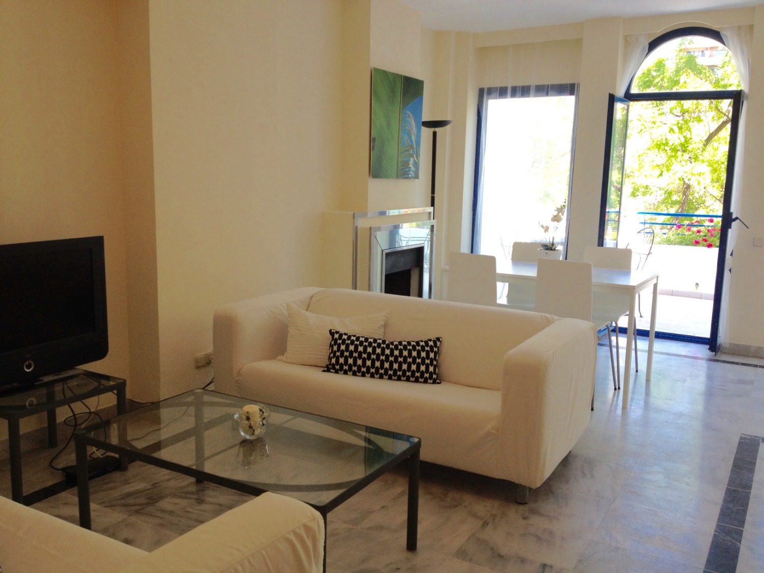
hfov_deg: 52.6
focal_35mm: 35
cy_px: 286
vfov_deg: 40.7
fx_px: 772
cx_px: 382
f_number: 2.4
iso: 50
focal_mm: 4.28
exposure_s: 1/120
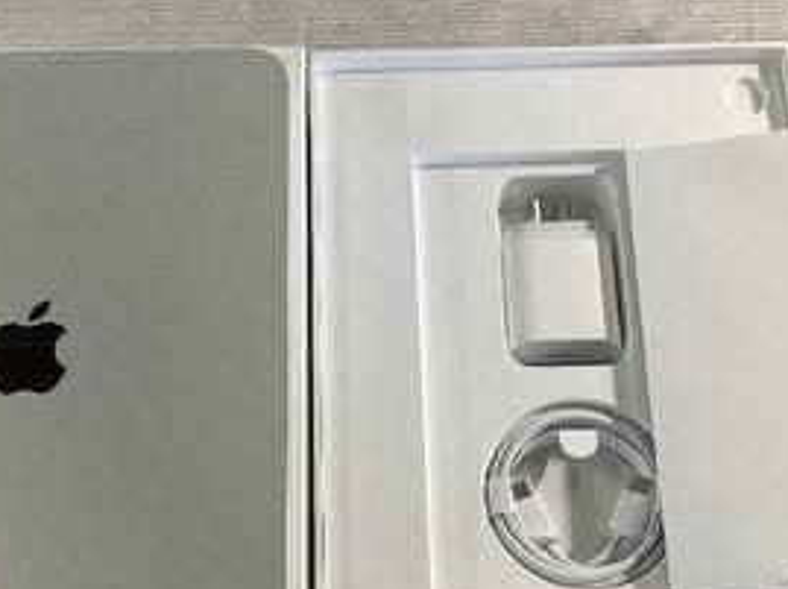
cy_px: 406
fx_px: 1228
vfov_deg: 26.8
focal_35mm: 54
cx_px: 366
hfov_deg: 35.6
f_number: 1.8
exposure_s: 1/50
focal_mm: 3
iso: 40
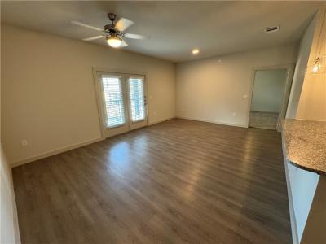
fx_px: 132
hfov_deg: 102.1
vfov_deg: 85.7
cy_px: 122
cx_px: 163
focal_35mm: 14
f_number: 2.2
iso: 320
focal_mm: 2.22
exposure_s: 1/120
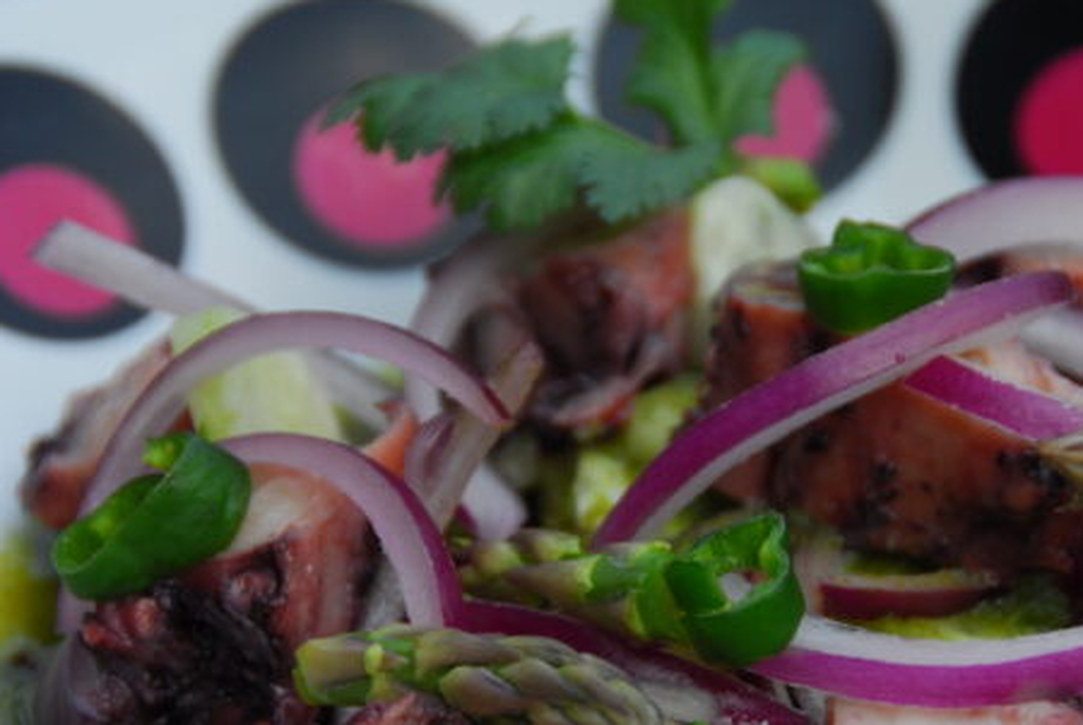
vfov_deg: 5.4
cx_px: 710
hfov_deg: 8.1
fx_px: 7615
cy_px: 523
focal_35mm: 253
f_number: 5.3
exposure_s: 1/250
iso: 200
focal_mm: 95
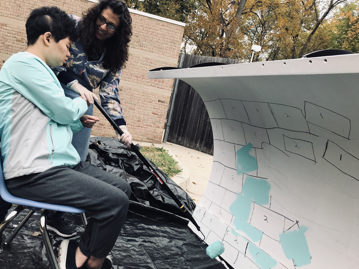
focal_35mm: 28
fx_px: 290
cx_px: 180
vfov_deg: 49.7
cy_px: 134
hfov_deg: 63.4
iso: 20
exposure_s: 1/193
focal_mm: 3.99
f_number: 1.8
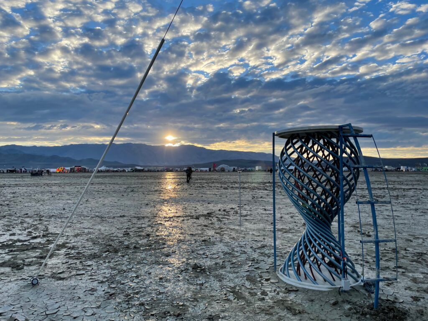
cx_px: 214
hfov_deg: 67.3
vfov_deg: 53.1
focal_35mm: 26
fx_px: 321
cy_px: 160
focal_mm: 4.2
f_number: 1.6
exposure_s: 1/1553
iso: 32
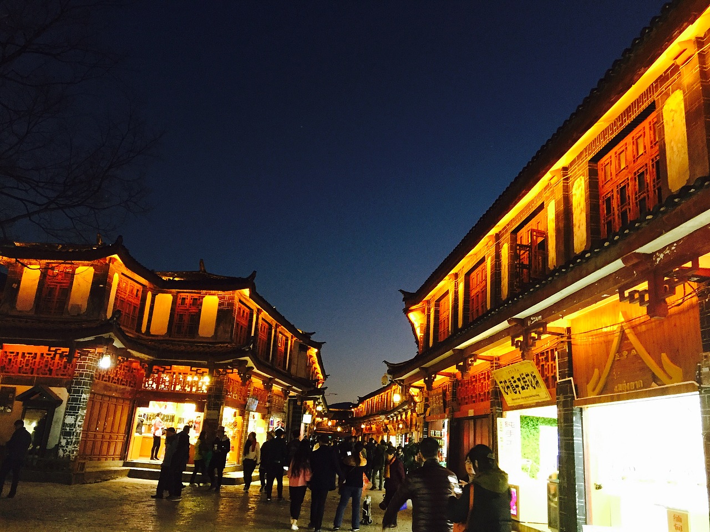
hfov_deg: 61.7
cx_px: 355
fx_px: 595
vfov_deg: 48.2
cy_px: 266
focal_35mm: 29
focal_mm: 4.15
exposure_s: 1/20
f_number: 2.2
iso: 250
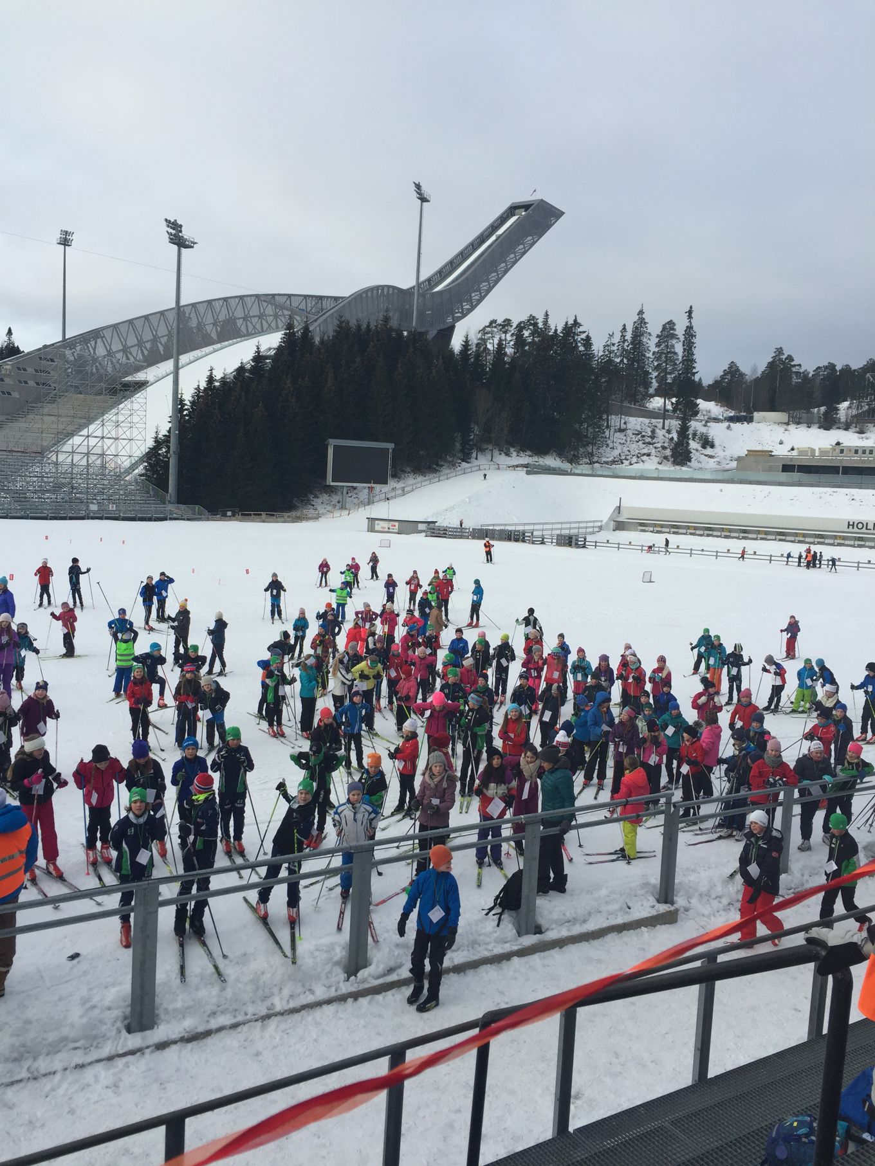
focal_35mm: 29
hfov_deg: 48.2
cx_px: 438
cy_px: 583
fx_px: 977
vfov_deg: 61.7
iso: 32
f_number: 2.2
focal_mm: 4.15
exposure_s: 1/879
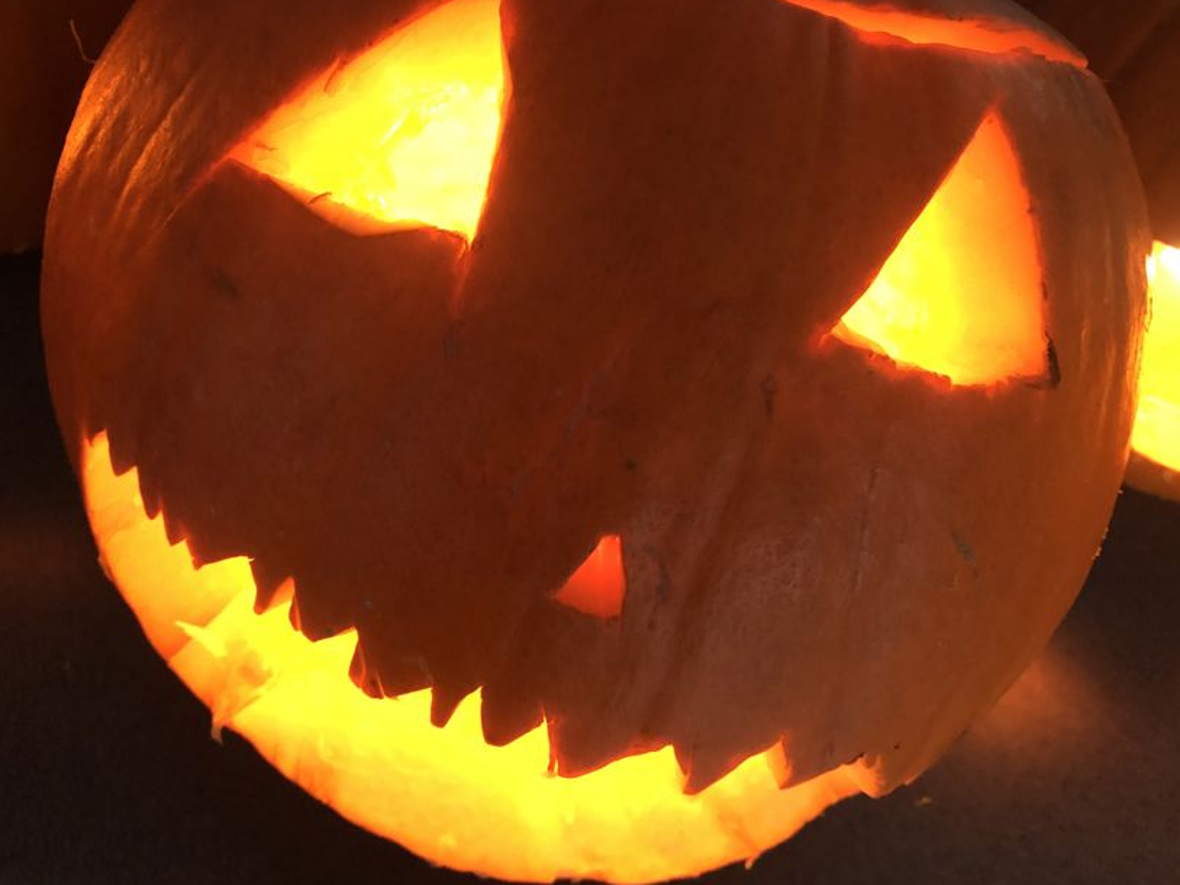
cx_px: 586
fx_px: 1057
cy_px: 407
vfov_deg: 45.4
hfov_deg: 58.3
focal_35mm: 31
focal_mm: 3.99
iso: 100
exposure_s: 1/4
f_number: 1.8
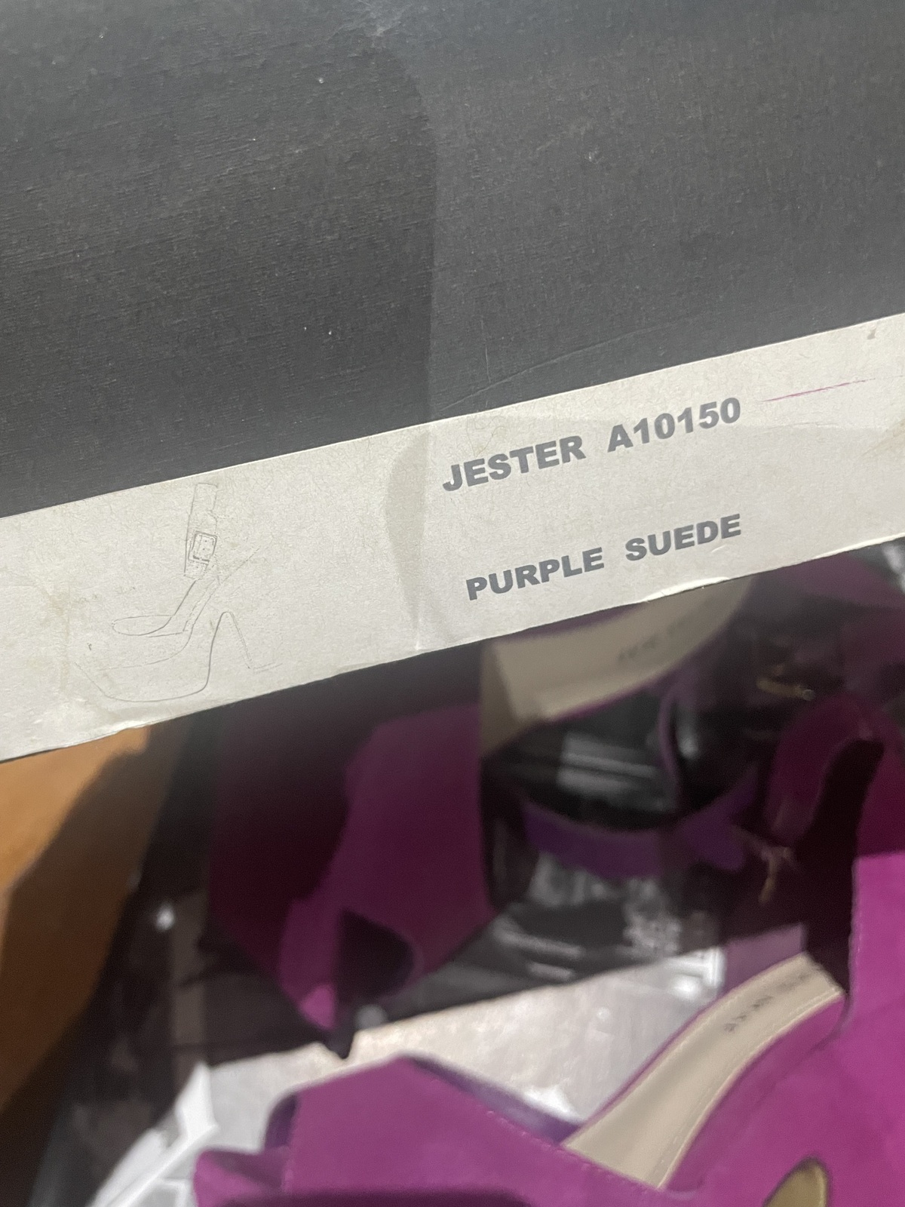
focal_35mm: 26
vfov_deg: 67.3
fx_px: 906
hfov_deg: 53.1
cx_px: 452
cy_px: 604
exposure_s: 1/33
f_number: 1.6
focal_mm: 4.2
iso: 500
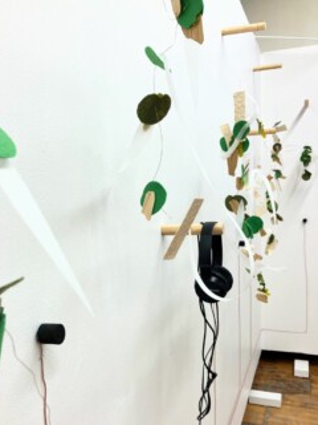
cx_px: 122
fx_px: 429
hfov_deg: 40.5
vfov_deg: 52.4
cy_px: 243
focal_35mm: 35
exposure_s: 1/120
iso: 80
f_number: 1.8
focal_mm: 3.99
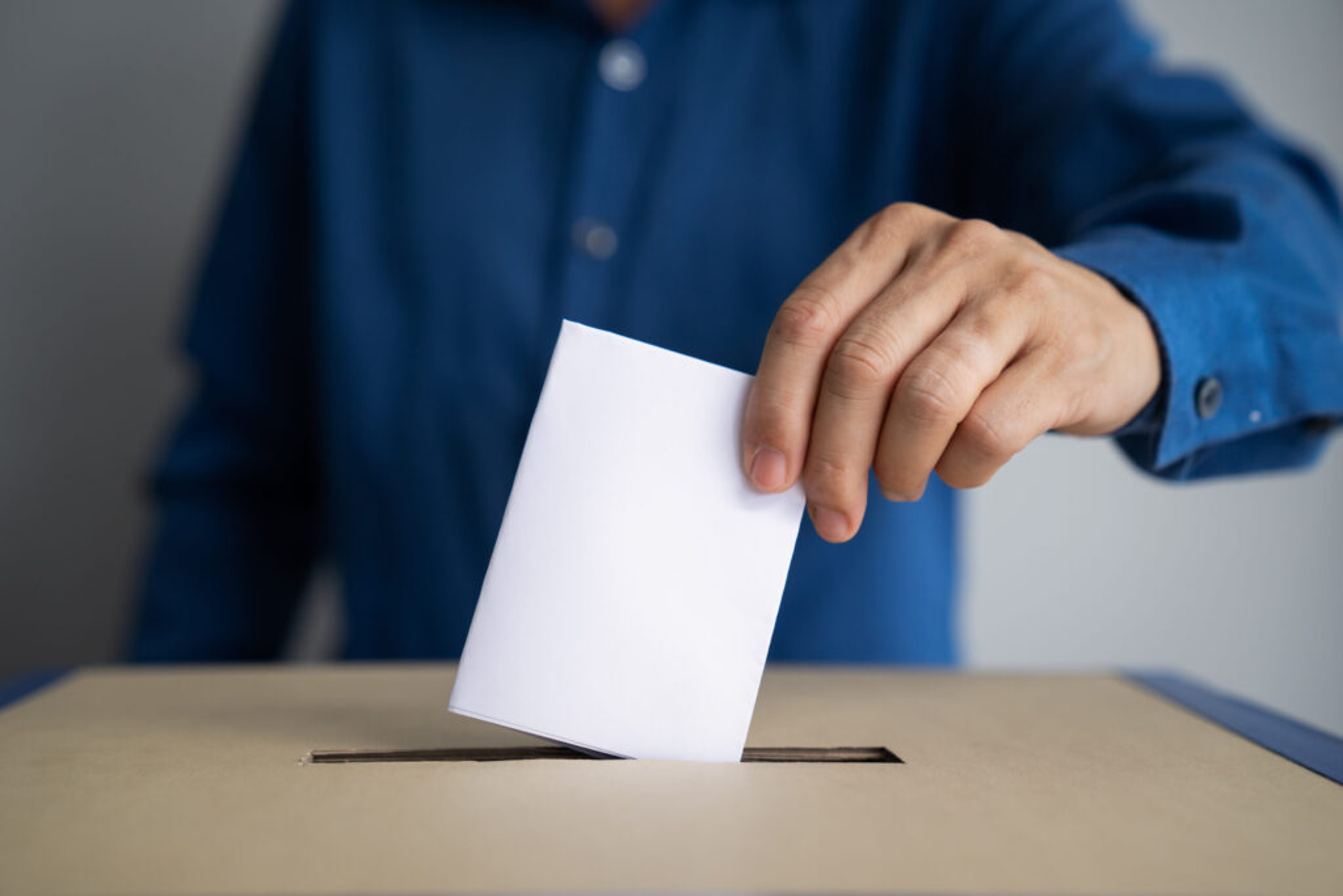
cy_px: 448
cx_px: 672
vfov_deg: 22.6
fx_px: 2238
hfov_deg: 33.4
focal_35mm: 60
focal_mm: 60
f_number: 3.2
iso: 250
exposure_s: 1/100
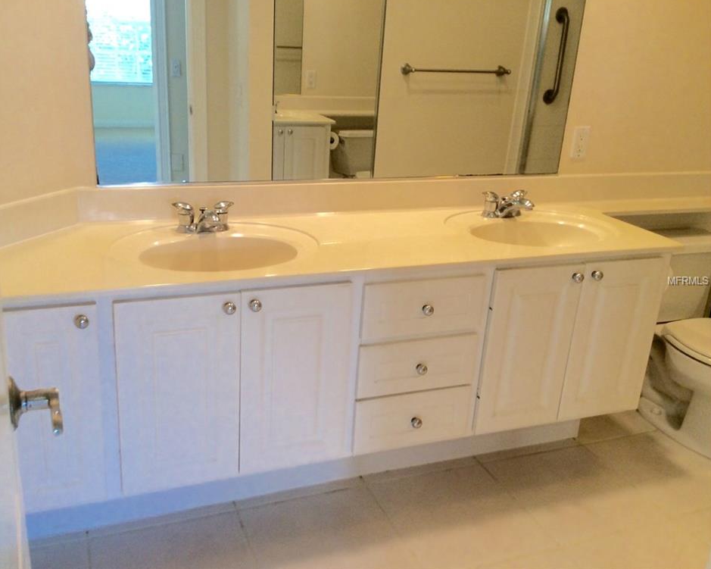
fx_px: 715
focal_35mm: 34
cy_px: 281
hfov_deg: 52.8
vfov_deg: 43.3
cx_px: 326
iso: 50
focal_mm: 3.3
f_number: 2.4
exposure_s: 1/24
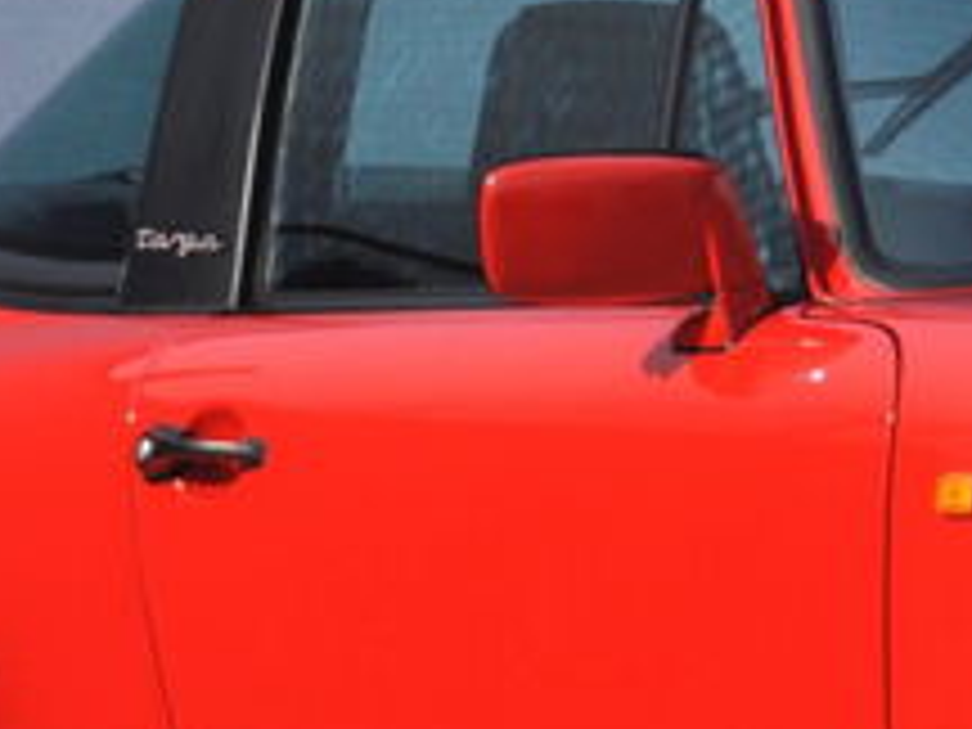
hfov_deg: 1.9
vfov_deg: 1.4
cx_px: 1404
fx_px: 29688
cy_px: 814
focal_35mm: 1057
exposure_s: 1/800
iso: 500
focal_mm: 155
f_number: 6
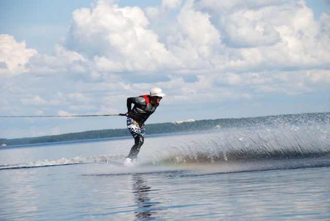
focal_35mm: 135
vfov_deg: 10.2
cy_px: 110
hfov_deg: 15.2
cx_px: 165
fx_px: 1239
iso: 100
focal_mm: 90
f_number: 5.6
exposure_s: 1/500
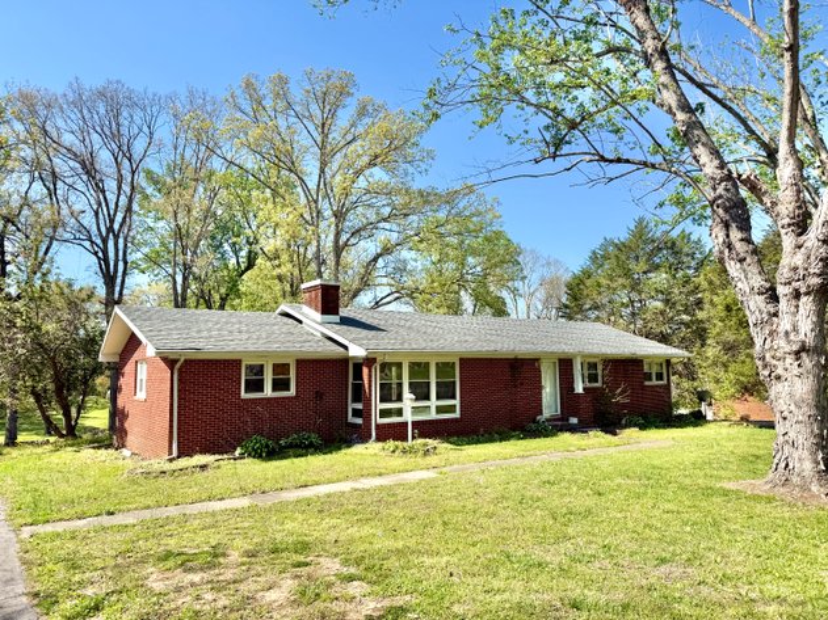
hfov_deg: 71.6
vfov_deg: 56.8
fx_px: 574
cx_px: 414
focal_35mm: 24
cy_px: 310
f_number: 1.78
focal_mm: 6.76
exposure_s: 1/3021
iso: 80
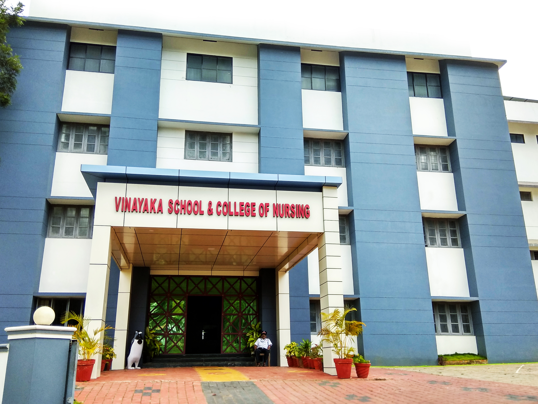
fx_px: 326
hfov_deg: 79.0
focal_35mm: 21
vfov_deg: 63.4
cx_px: 269
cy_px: 202
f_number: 2
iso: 100
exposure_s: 1/50
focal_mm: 3.57
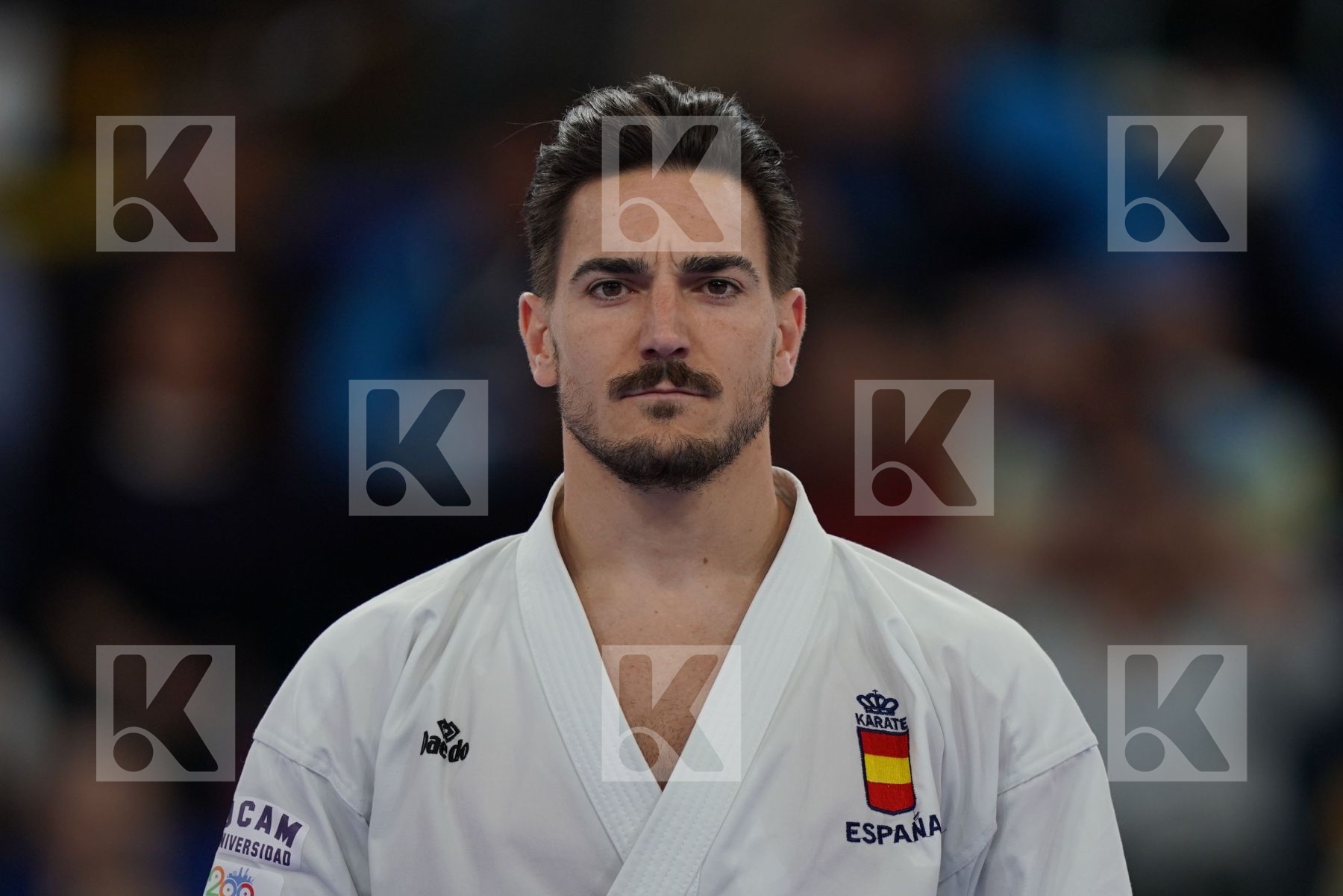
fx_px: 22382
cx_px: 672
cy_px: 448
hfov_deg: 3.4
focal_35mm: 600
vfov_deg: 2.3
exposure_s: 1/320
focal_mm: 400
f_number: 2.8
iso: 500
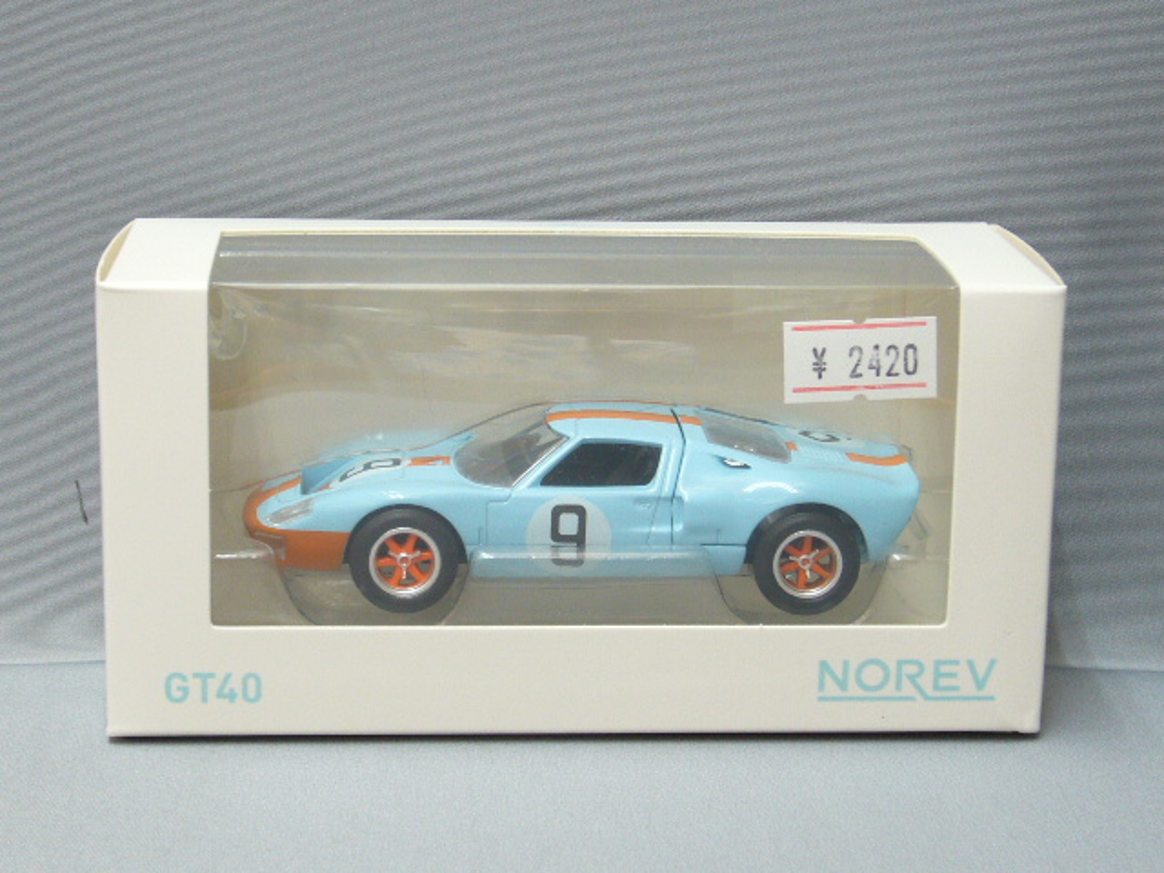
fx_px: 3026
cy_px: 436
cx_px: 582
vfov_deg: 16.4
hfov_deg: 21.8
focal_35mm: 90
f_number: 3.9
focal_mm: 10.9
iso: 100
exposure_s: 1/13
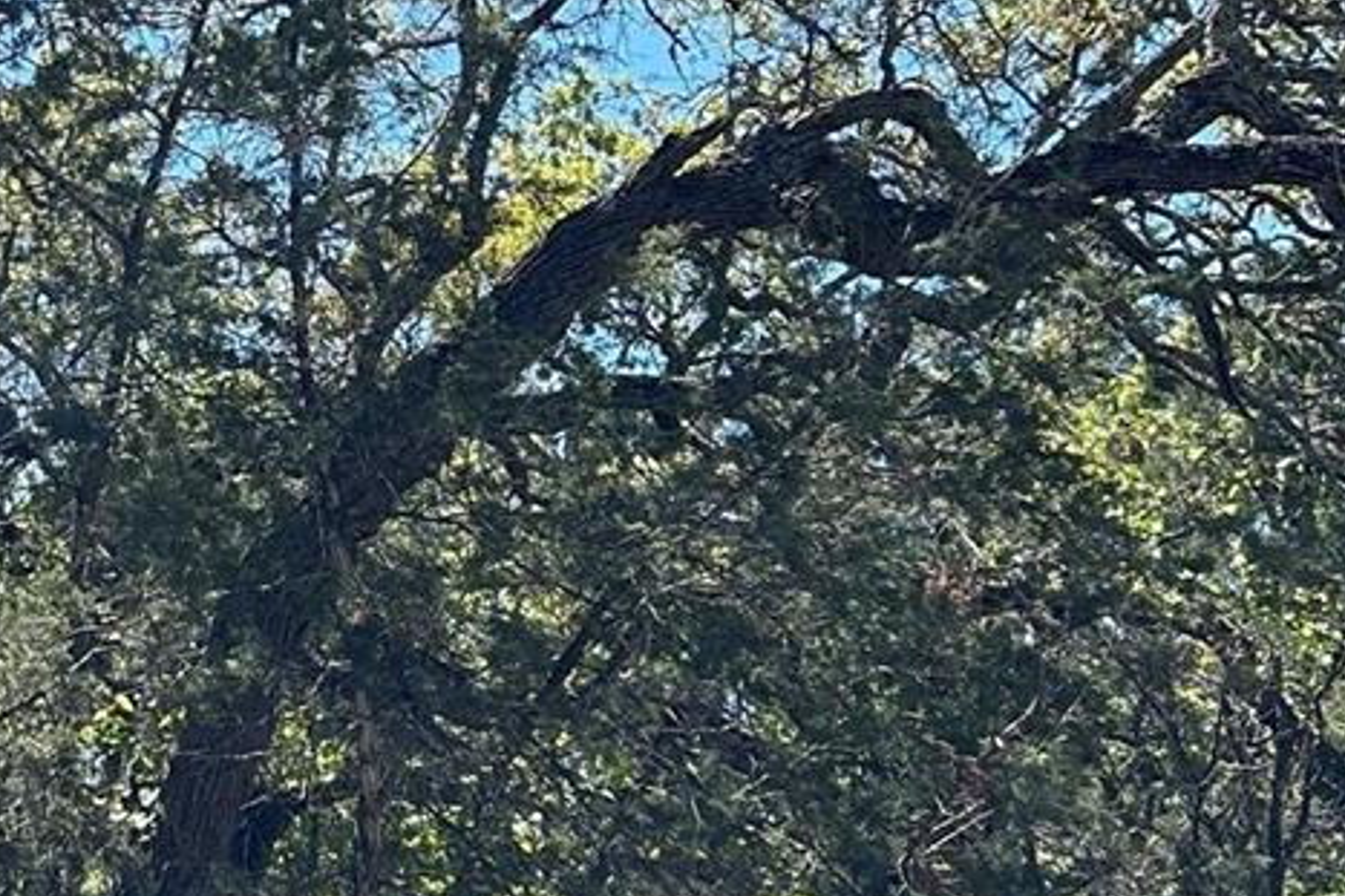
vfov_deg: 15.1
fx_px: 3324
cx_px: -199
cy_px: 40
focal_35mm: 89
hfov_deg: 21.5
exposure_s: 1/1597
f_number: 1.5
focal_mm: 5.7
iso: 50
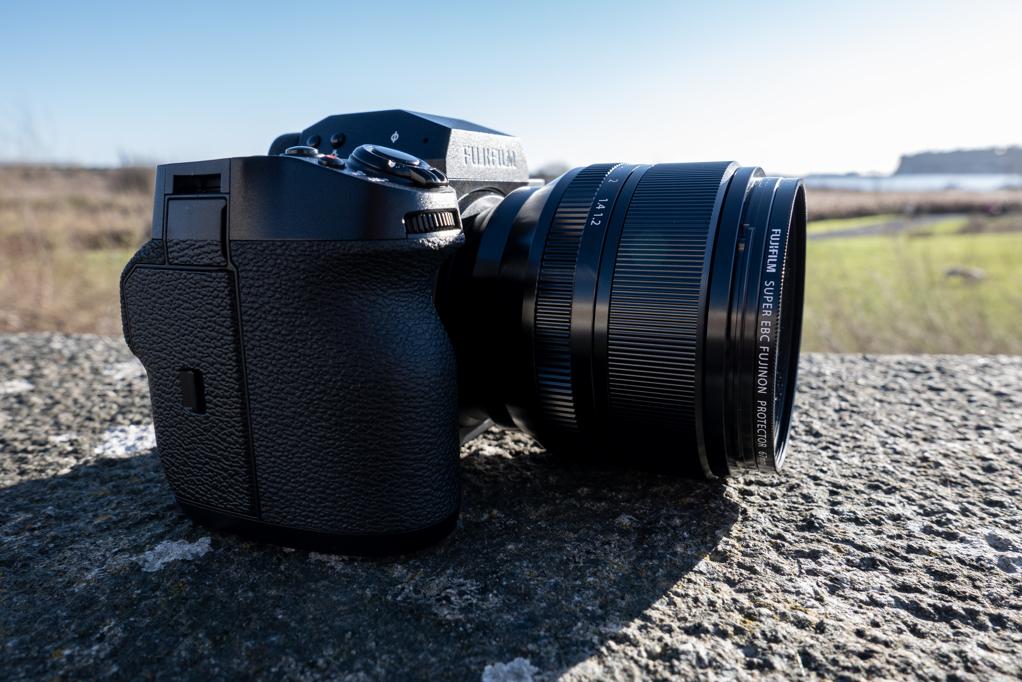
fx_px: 681
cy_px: 341
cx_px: 511
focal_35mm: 24
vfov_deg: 53.2
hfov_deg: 73.7
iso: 200
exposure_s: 1/160
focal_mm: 10.9
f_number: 5.6
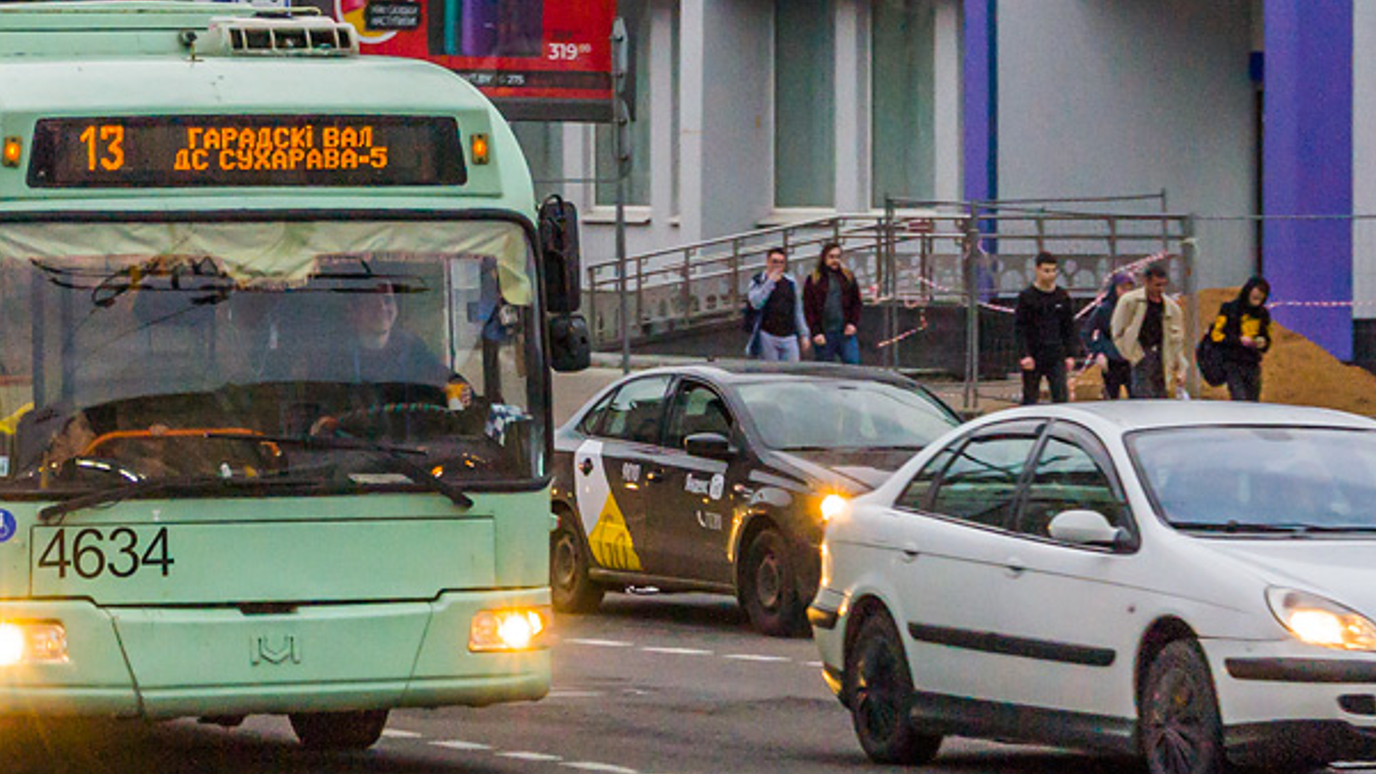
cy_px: 7
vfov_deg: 6.2
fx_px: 7114
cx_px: 124
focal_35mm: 195
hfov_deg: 11.0
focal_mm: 62
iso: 400
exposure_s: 1/125
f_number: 7.1
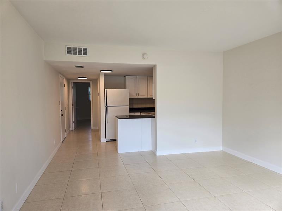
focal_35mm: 23
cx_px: 141
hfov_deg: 73.9
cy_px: 106
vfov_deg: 58.9
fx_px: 187
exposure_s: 1/120
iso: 32
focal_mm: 5.4
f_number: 1.8
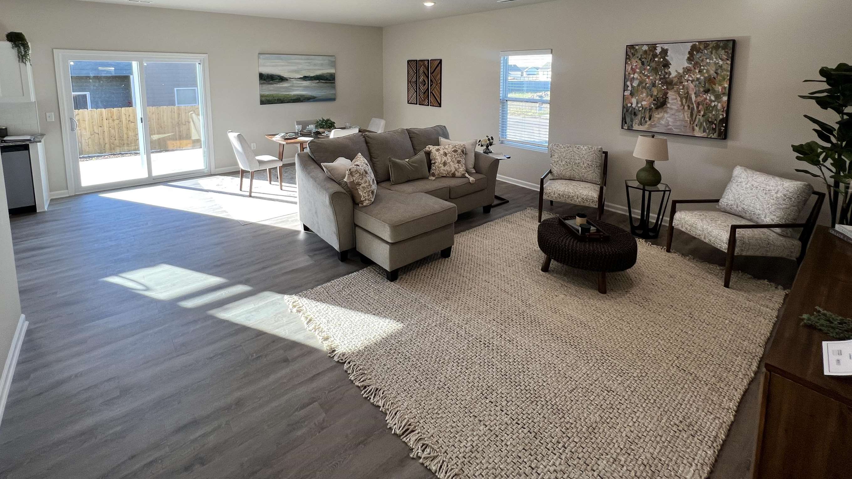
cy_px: 119
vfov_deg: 63.1
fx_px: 361
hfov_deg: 99.3
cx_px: 416
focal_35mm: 16
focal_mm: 1.57
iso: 64
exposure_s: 1/120
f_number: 1.8
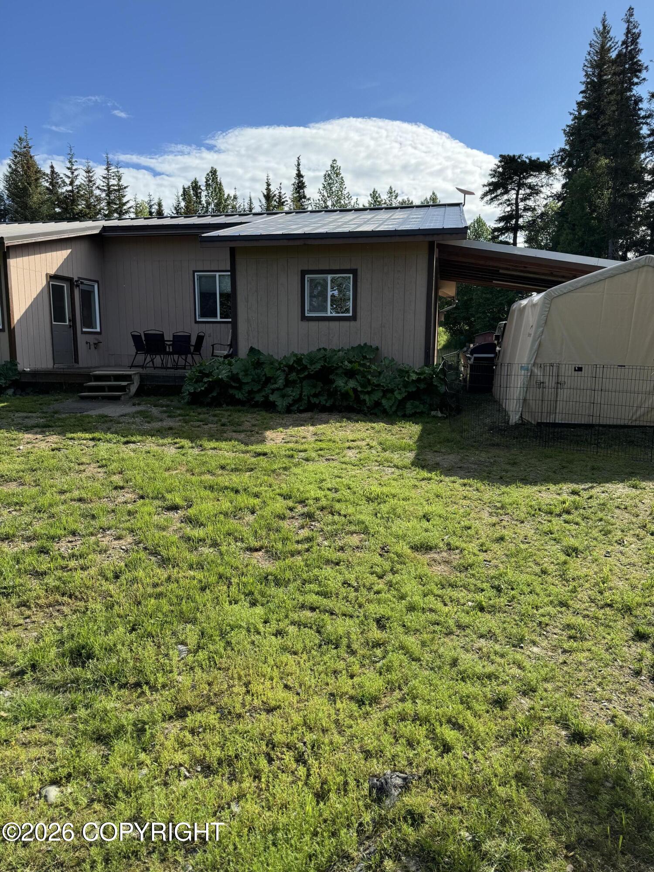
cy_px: 436
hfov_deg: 56.8
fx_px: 605
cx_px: 327
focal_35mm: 24
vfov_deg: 71.6
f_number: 1.78
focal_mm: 6.76
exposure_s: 1/2506
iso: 80
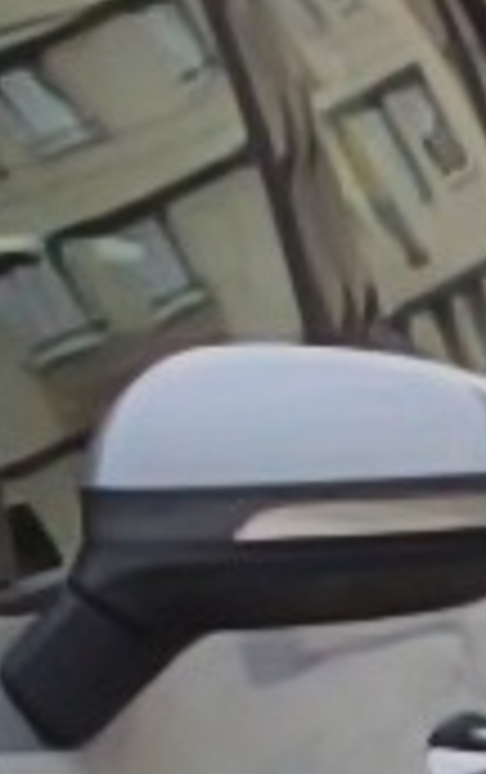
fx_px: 4140
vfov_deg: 10.6
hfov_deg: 5.8
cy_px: 824
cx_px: -1372
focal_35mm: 196
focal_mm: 5.35
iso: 200
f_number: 1.7
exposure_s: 1/1411
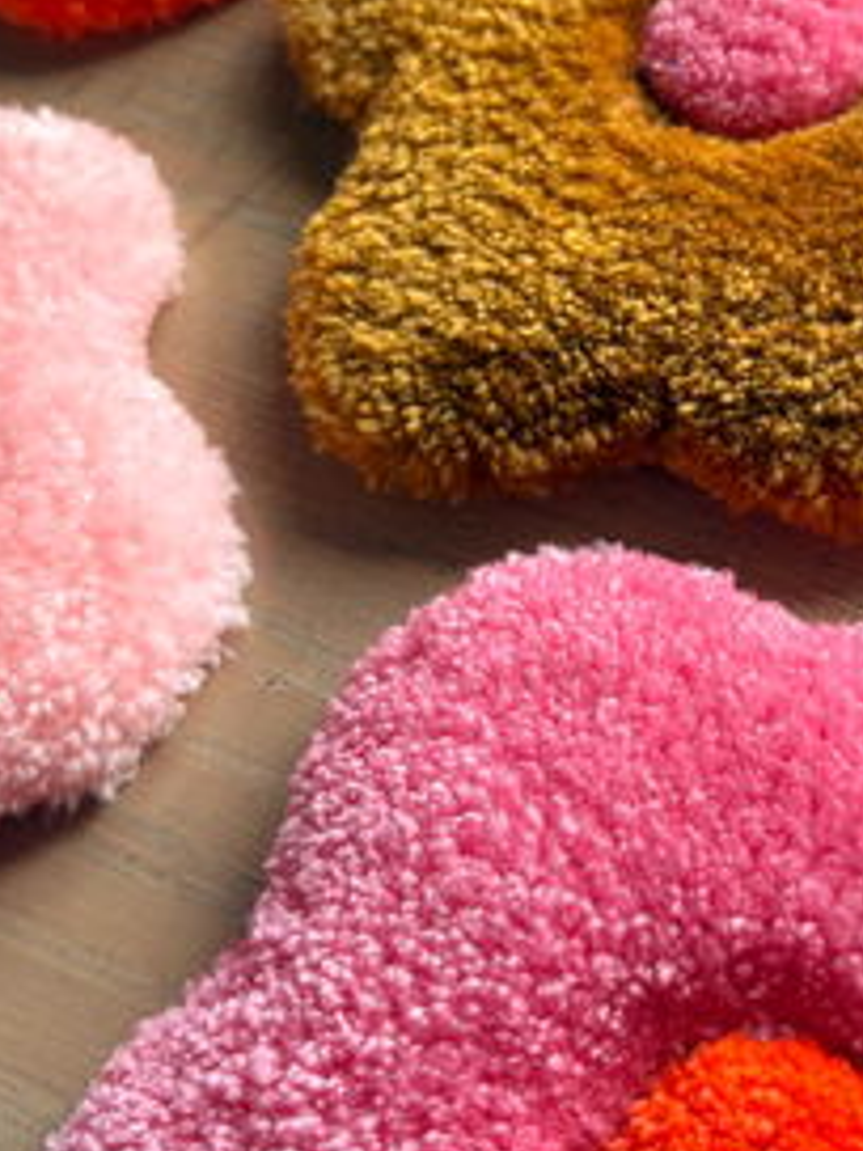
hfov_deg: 28.3
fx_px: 1695
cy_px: 408
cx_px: 592
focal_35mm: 51
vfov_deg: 37.2
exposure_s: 1/122
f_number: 1.6
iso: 125
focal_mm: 5.96
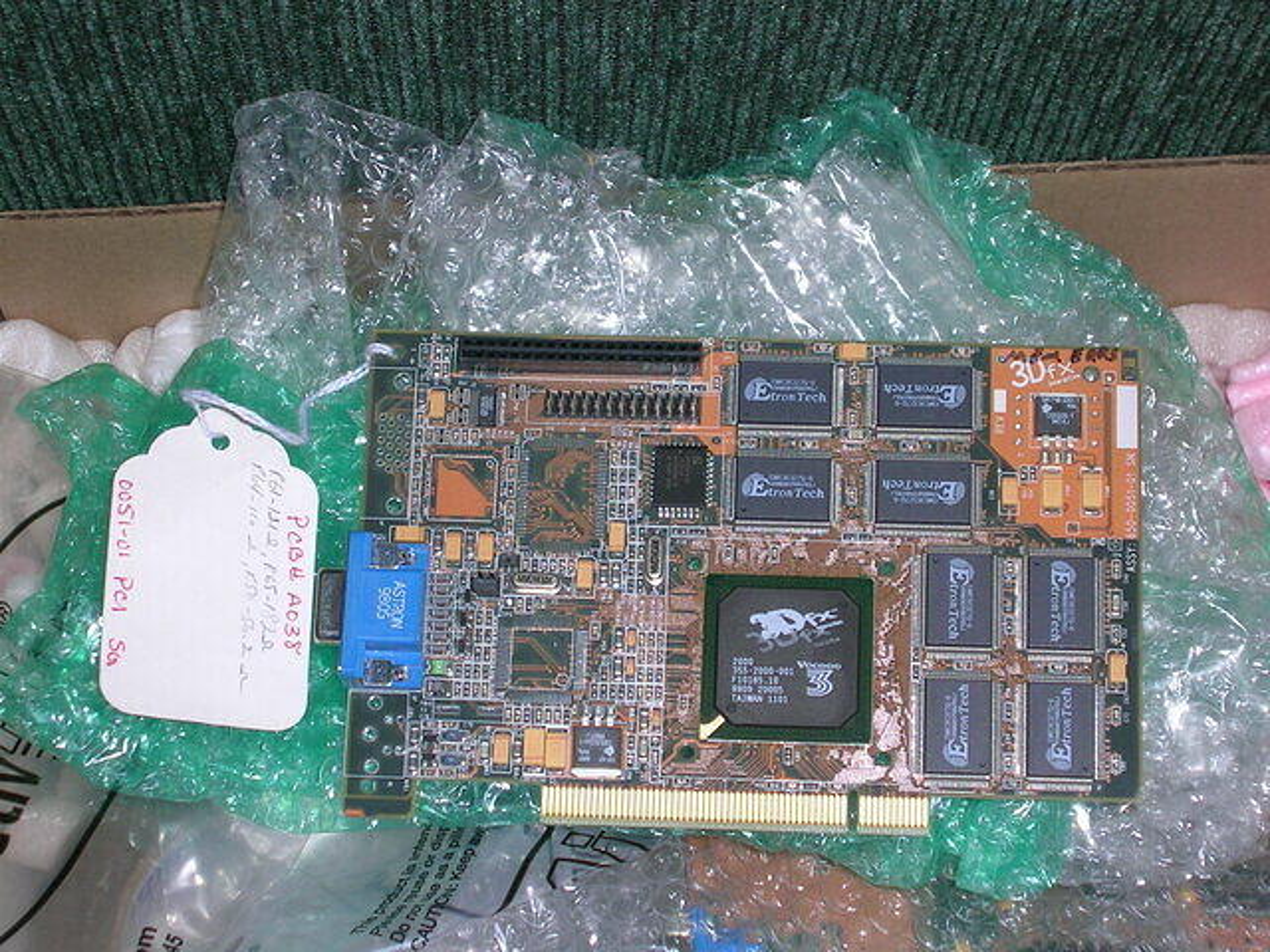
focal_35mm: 98
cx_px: 635
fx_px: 3595
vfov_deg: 15.1
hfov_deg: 20.0
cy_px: 476
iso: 50
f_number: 4.6
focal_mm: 14.9
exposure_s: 1/60.1
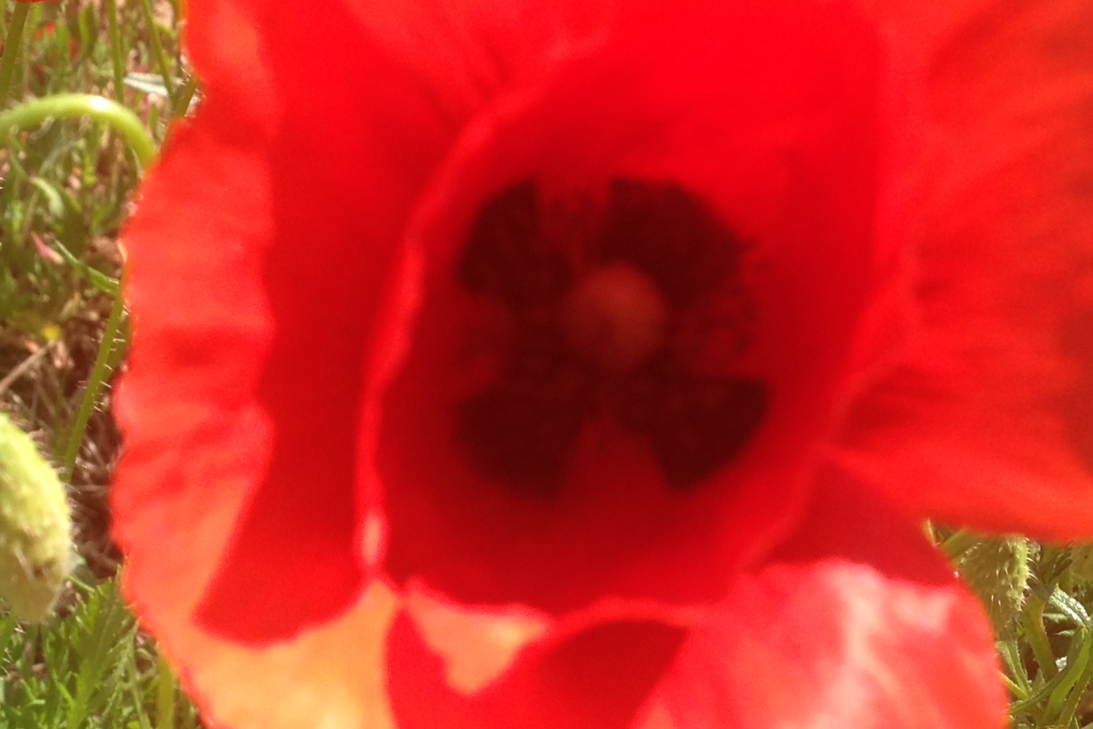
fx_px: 2490
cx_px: 468
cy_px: 357
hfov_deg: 24.7
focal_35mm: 82
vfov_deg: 16.7
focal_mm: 4.12
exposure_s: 1/723
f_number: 2.4
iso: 50
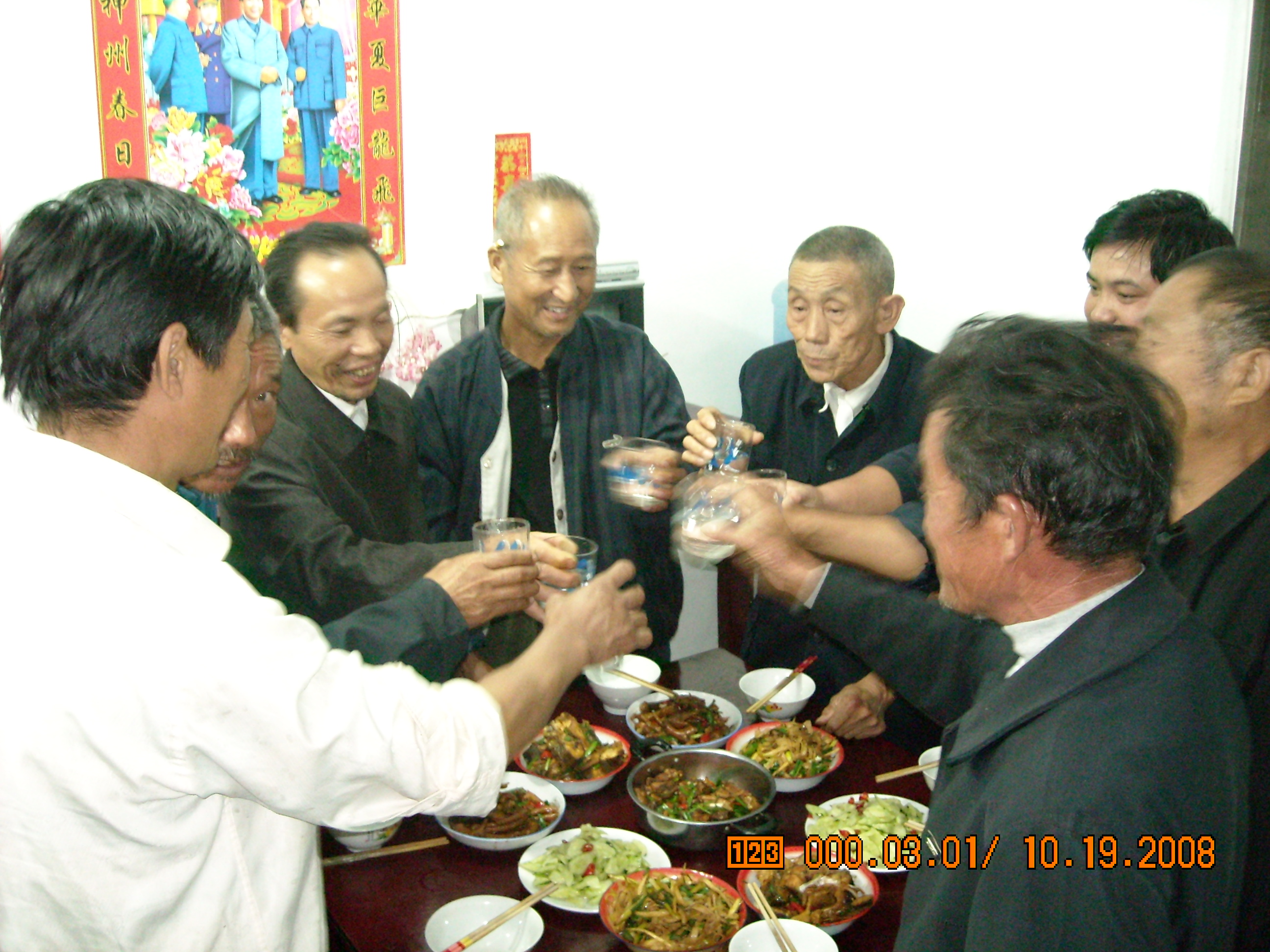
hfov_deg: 52.6
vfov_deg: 40.7
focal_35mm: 35
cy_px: 476
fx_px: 1284
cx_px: 635
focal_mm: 5.7
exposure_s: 1/7
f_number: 2.8
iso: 800
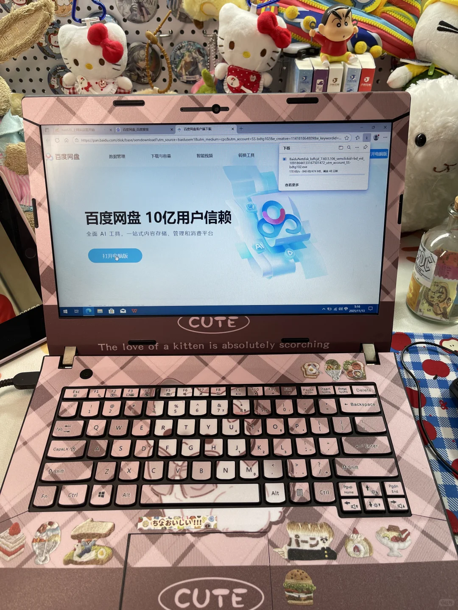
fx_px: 441
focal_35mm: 25
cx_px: 229
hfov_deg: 54.9
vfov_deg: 69.4
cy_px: 305
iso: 40
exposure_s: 1/100
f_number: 1.6
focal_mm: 5.1
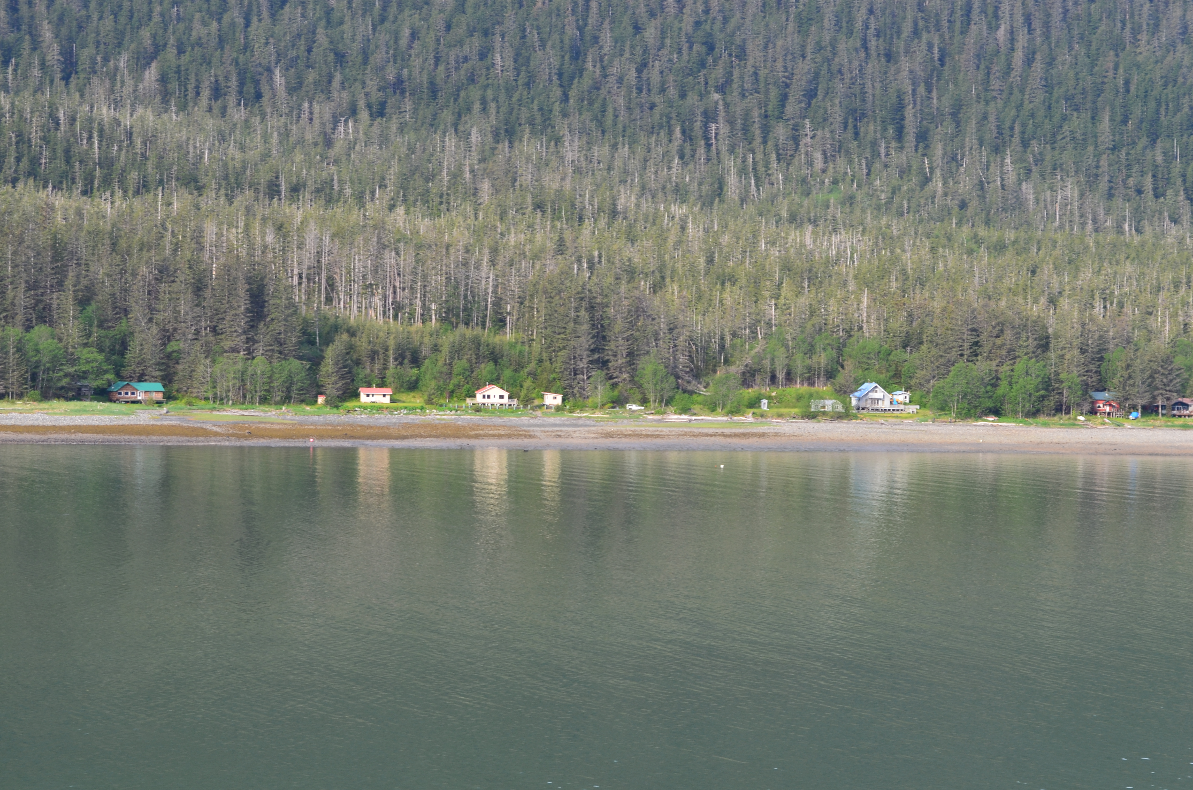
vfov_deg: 16.5
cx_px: 596
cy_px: 395
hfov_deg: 24.7
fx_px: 2728
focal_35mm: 82
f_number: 10
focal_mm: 55
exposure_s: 1/80
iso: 200
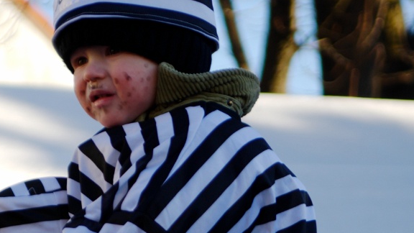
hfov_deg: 10.8
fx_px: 2176
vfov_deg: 6.1
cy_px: 280
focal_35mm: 198
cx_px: 73
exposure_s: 1/640
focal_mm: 55
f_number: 2.8
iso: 100
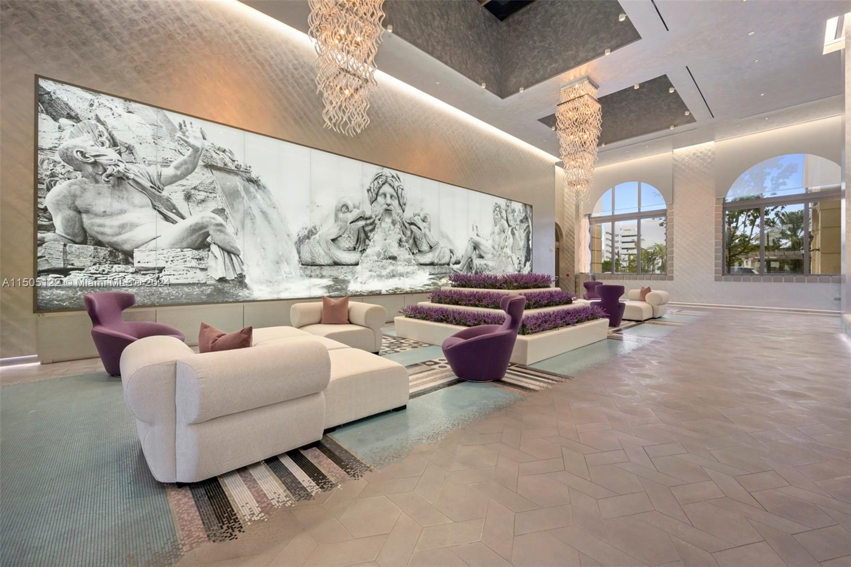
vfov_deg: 81.2
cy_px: 284
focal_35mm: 14
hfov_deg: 104.3
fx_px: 331
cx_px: 426
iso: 100
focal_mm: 14
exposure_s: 1/6
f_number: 8
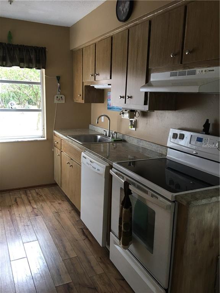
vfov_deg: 61.7
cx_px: 110
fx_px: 246
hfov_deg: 48.2
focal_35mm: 29
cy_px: 146
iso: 40
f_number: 2.2
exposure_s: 1/30
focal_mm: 4.15
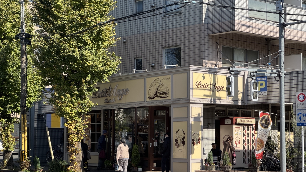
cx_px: 155
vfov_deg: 14.2
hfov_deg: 25.0
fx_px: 690
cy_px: 99
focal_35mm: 85
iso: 25
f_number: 2.8
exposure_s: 1/488
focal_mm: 9
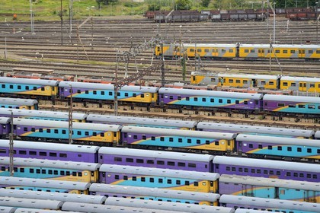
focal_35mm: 200
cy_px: 106
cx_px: 160
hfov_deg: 10.3
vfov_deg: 6.9
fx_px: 1778
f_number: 4.5
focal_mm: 200
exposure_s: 1/320
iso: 200
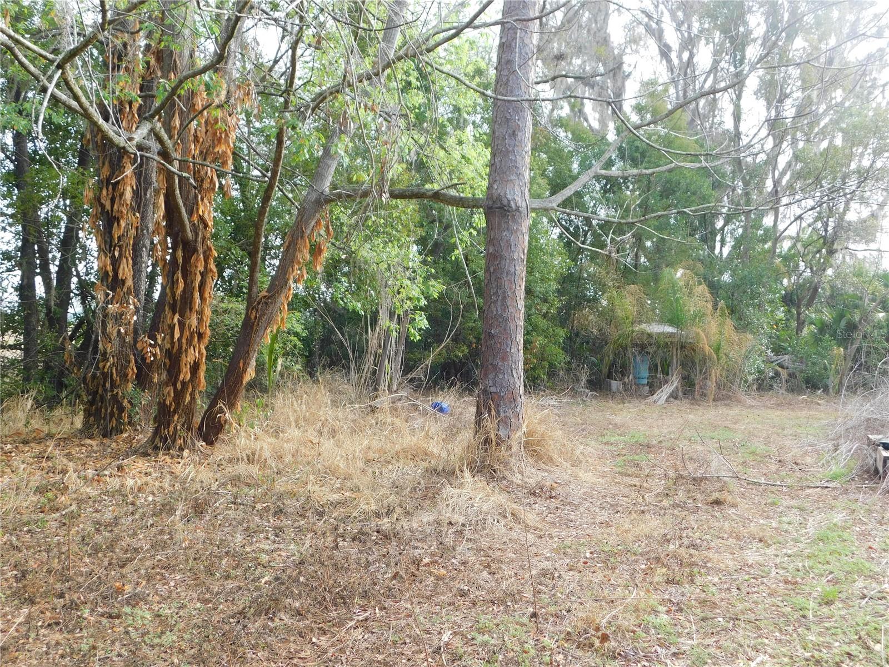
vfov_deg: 39.7
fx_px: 925
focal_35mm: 36
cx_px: 444
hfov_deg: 51.4
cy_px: 334
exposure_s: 1/100
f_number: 3.5
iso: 125
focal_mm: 6.3
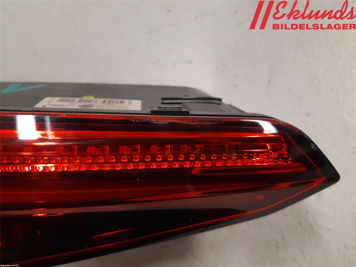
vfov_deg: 53.1
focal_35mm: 26
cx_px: 178
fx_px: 267
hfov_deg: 67.3
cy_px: 134
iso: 160
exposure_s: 1/50
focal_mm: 3.93
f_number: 1.7
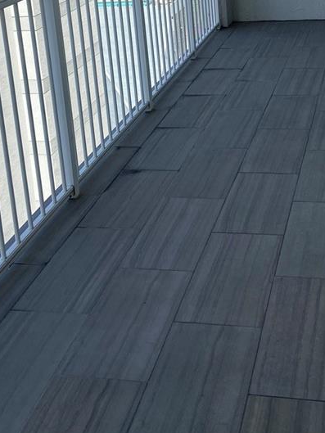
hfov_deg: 24.8
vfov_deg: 31.0
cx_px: 187
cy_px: 32
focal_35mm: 59
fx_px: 738
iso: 32
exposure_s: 1/1779
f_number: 1.8
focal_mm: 4.25
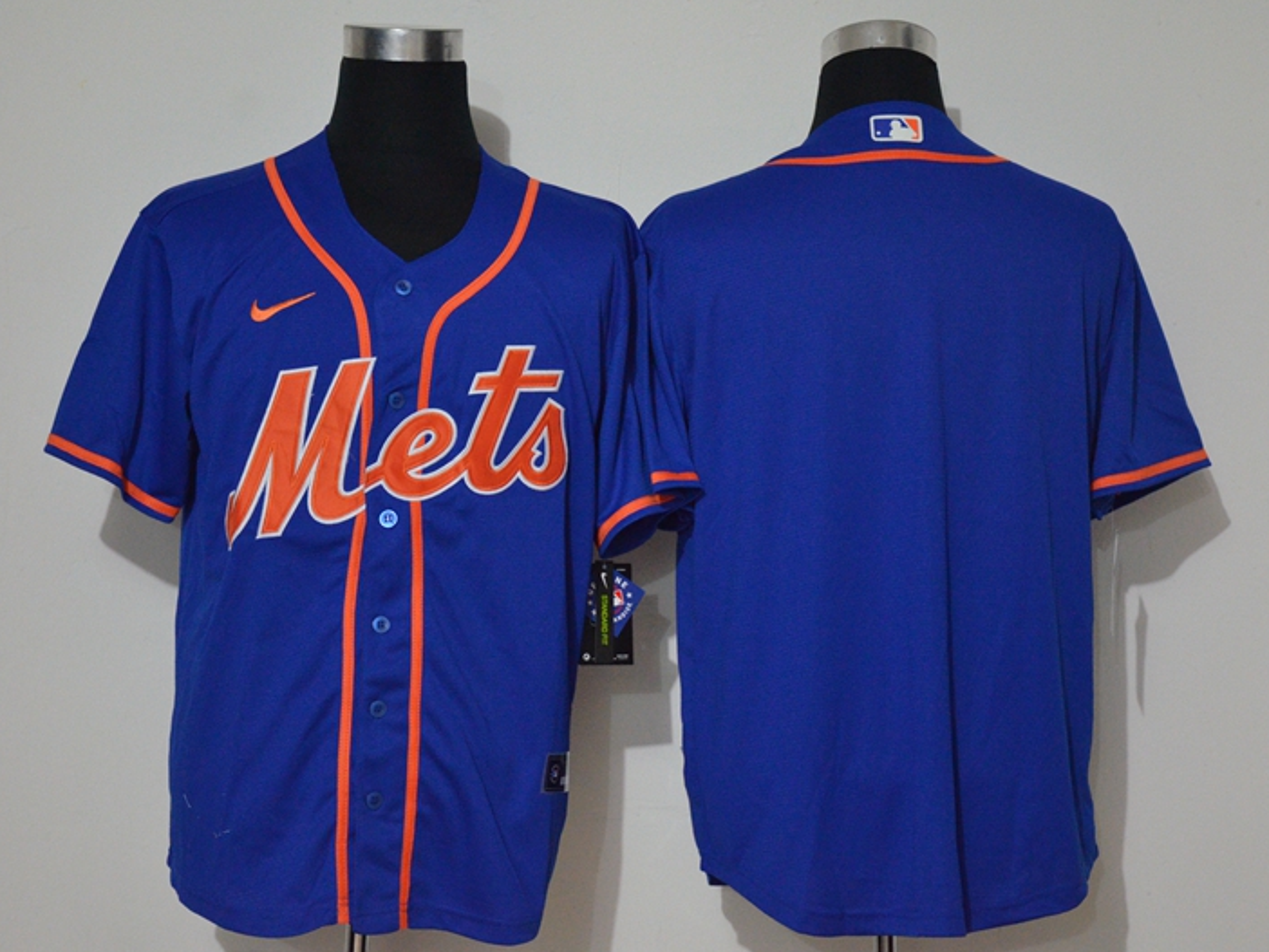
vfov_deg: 18.0
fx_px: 3007
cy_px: 475
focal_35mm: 82
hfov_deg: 23.8
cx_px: 631
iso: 4000
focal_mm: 50
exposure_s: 1/20
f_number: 4.8
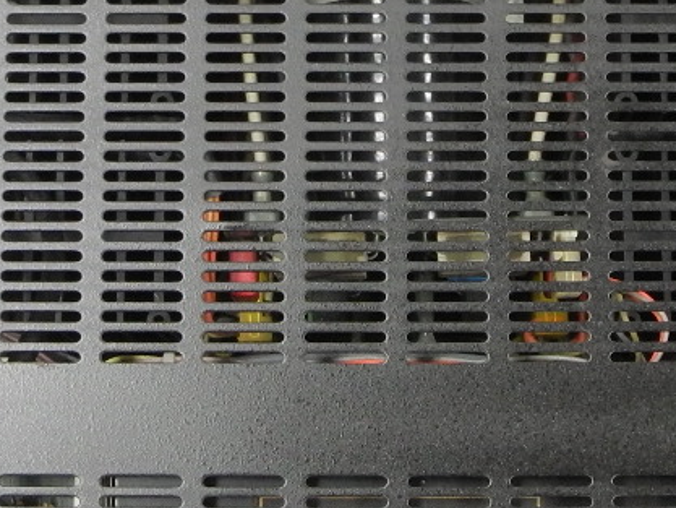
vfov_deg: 12.9
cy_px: 333
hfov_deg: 17.1
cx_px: 389
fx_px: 2246
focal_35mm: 115
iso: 360
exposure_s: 1/30
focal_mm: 6.4
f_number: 2.8
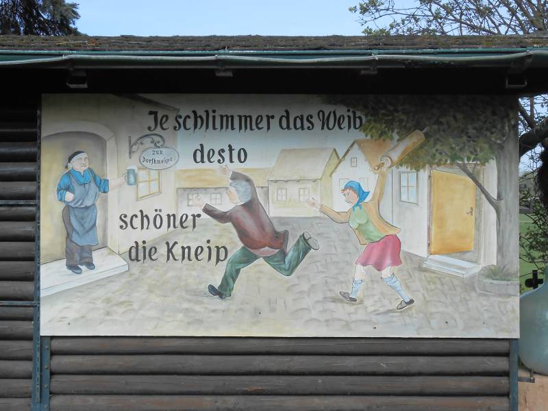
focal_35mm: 38
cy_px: 206
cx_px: 274
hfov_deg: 49.0
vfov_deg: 37.7
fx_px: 602
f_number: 4.2
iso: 80
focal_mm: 6.8
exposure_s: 1/400
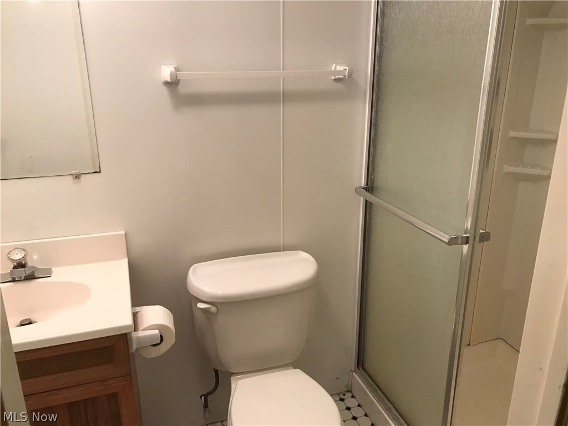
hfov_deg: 63.4
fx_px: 459
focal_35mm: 28
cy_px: 213
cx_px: 284
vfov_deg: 49.7
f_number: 1.8
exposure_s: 1/30
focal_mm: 3.99
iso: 32
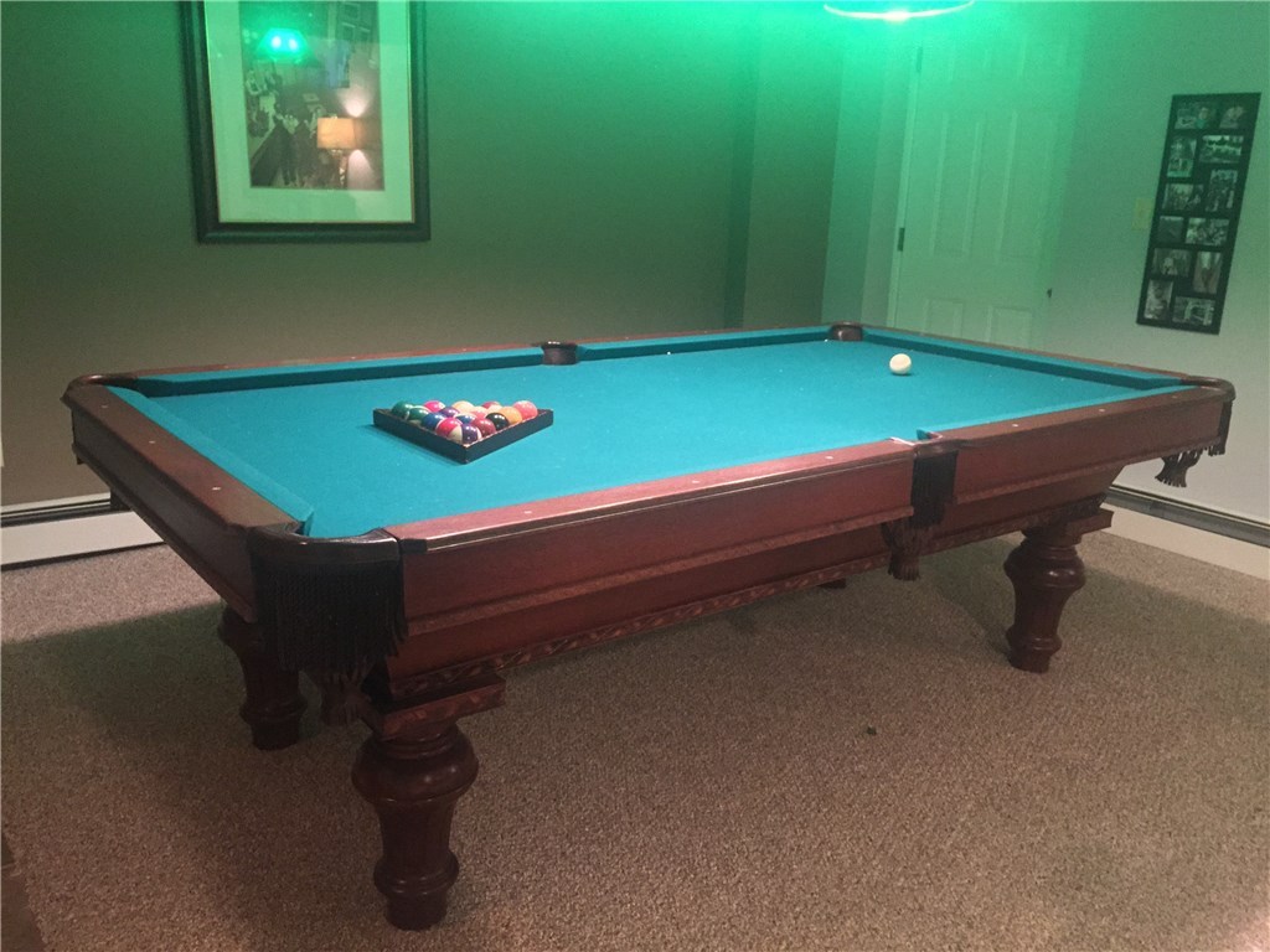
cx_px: 635
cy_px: 476
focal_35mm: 29
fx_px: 1064
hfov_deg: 61.7
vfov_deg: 48.2
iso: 400
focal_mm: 4.15
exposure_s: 1/15
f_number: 2.2
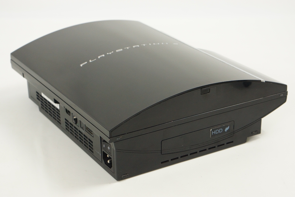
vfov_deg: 18.2
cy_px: 98
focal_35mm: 75
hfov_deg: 27.0
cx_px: 148
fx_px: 615
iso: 1000
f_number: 6.3
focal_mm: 50
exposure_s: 1/80
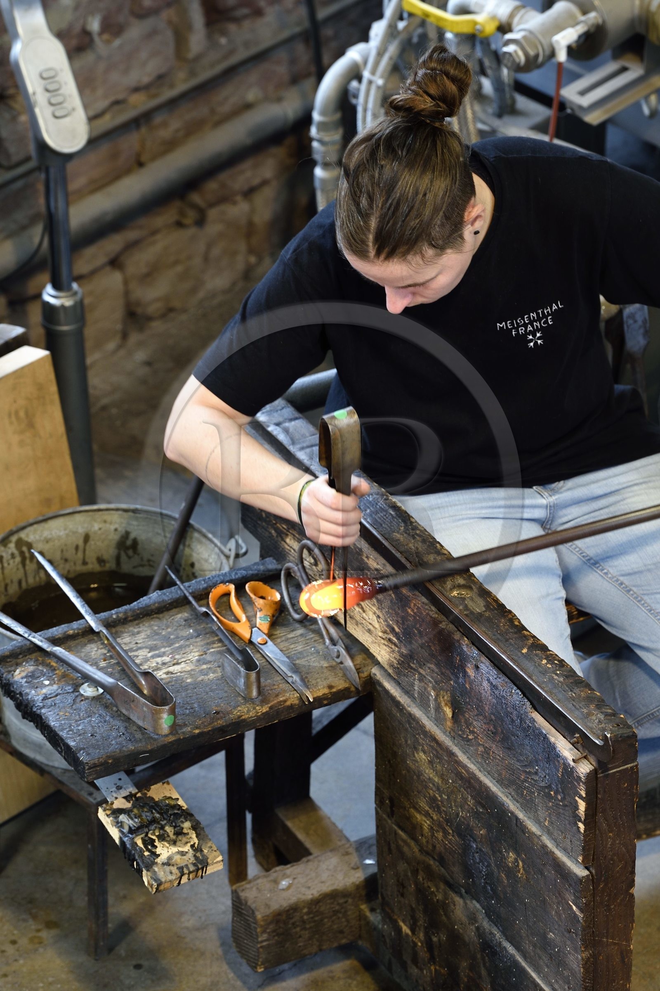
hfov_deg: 7.8
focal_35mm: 175
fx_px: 4812
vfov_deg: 11.7
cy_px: 496
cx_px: 330
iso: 800
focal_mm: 175
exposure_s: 1/15
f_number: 5.6
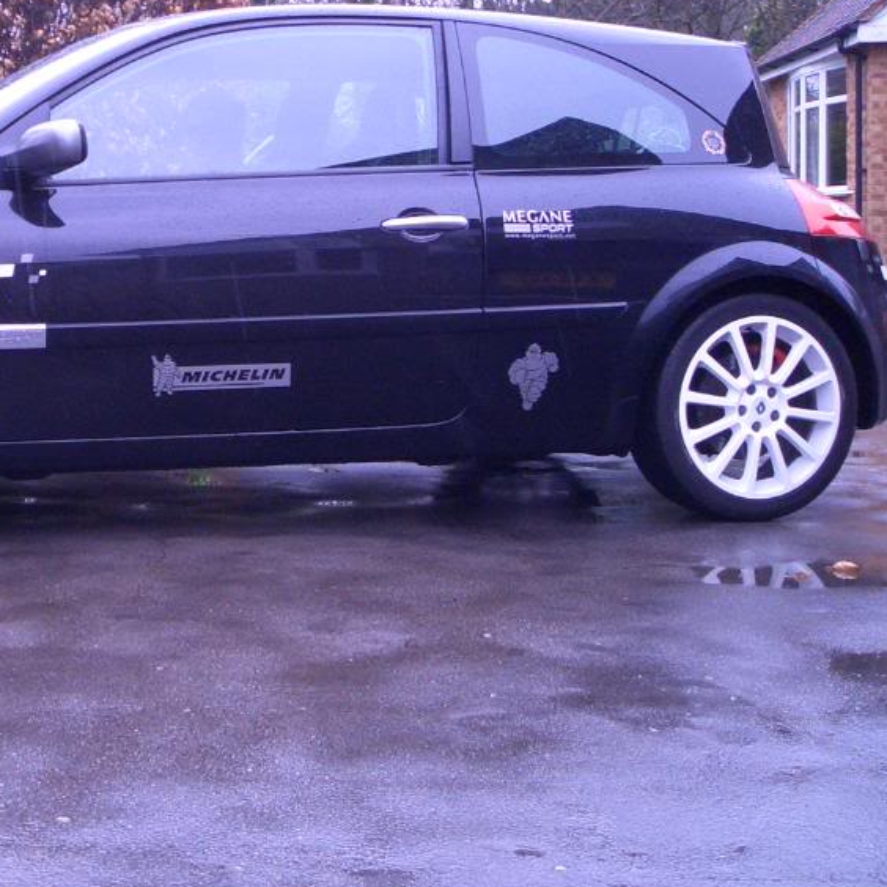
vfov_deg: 29.9
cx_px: 153
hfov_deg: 29.2
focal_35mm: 57
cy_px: 322
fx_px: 1652
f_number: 4
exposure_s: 1/100
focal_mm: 4.8
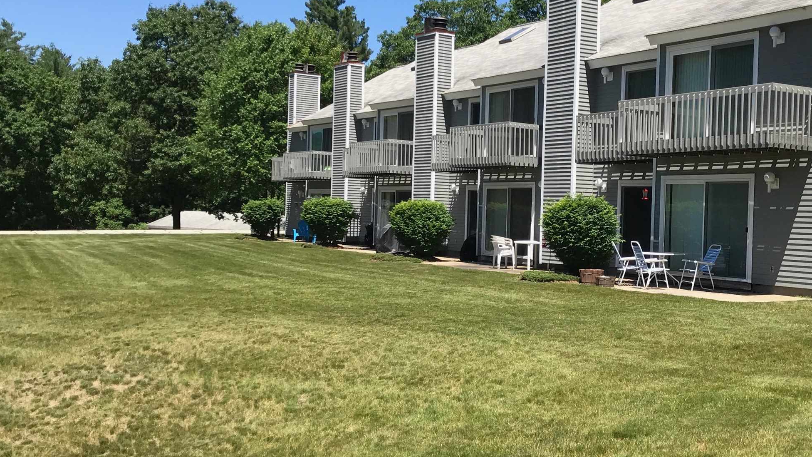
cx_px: 510
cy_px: 238
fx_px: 1033
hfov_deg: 42.6
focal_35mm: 48
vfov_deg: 24.9
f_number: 1.8
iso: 20
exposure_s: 1/1650
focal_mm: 3.99
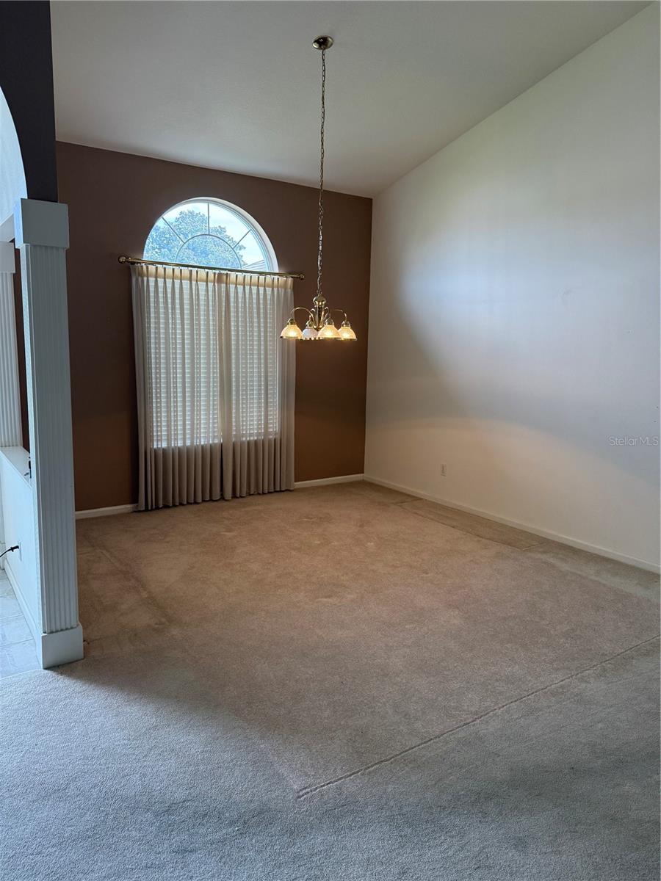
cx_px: 330
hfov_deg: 56.8
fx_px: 611
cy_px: 440
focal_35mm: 24
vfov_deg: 71.6
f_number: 1.78
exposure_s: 1/208
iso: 200
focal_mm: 6.76
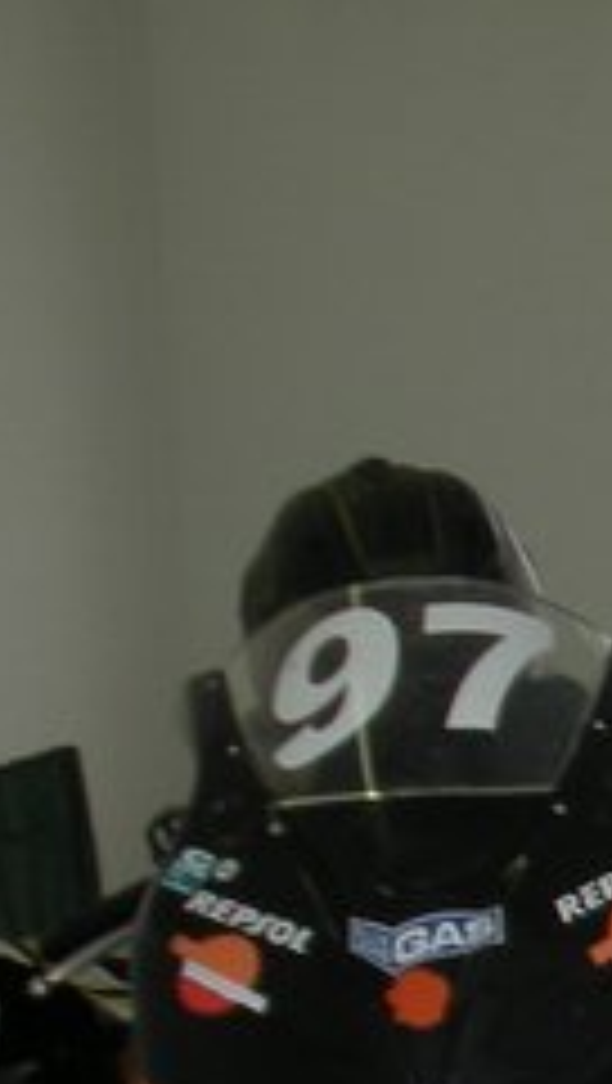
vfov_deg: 13.2
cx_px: 1719
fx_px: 4547
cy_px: 1354
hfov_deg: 7.0
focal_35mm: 158
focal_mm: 6.3
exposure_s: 1/160
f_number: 3.5
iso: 64
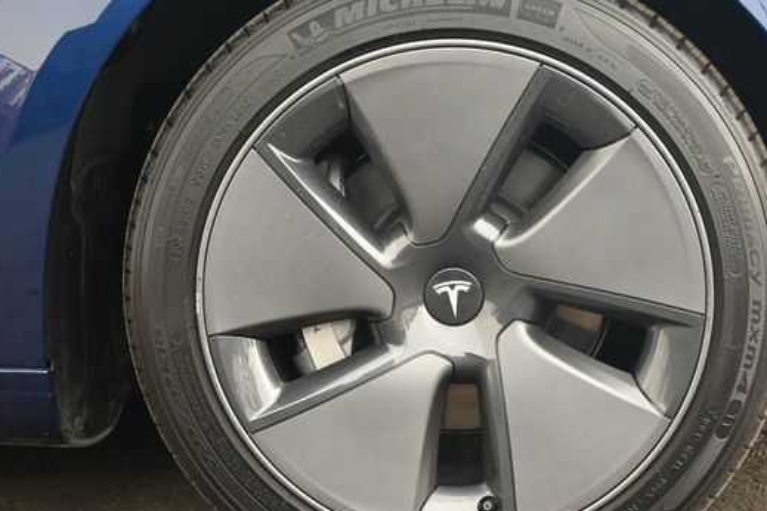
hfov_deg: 37.0
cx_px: 439
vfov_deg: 25.2
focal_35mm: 54
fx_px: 1142
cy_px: 291
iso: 400
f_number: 4.8
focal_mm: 29
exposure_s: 1/160
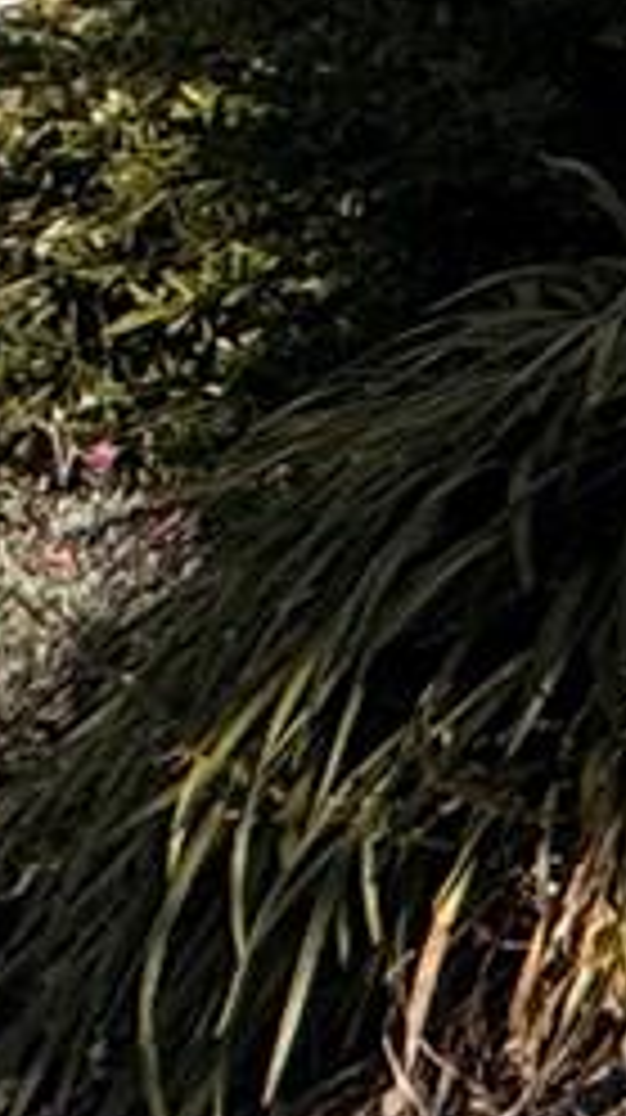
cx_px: 3391
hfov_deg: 5.7
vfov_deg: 13.0
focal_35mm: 126
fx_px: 3728
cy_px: -1548
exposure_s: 1/2717
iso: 50
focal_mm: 2.22
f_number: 2.2
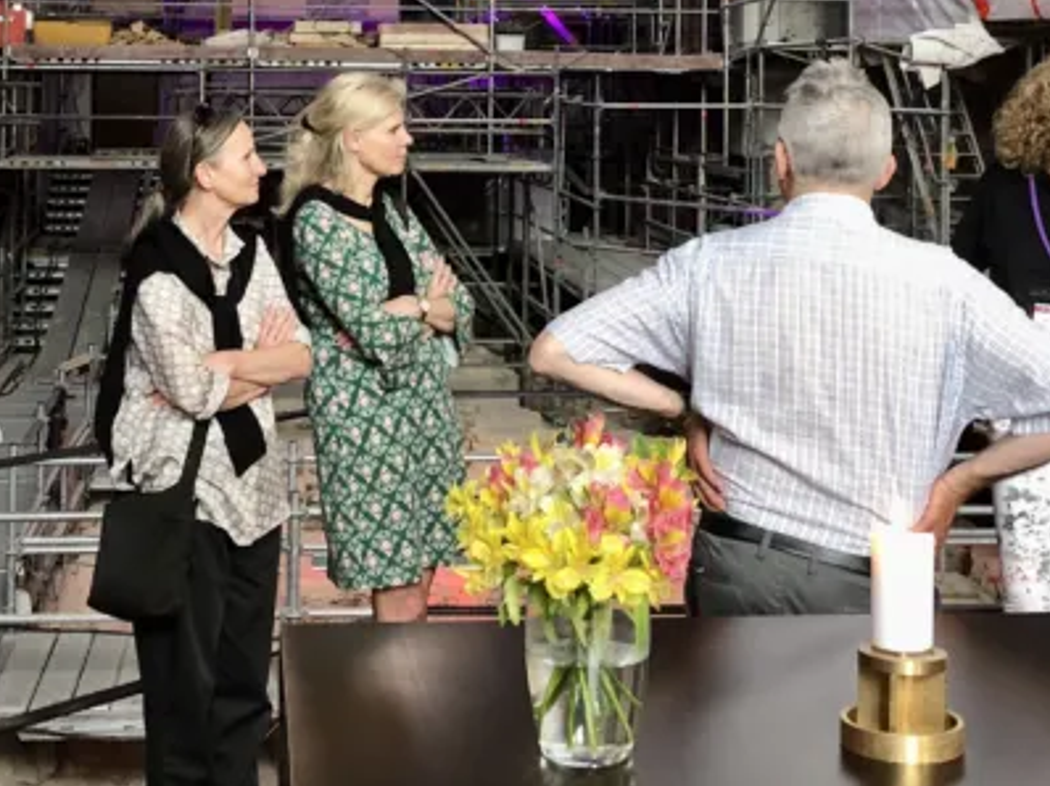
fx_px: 2092
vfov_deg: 20.8
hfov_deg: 28.1
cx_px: 454
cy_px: 67
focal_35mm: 69
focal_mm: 3.99
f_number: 1.8
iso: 50
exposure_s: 1/15
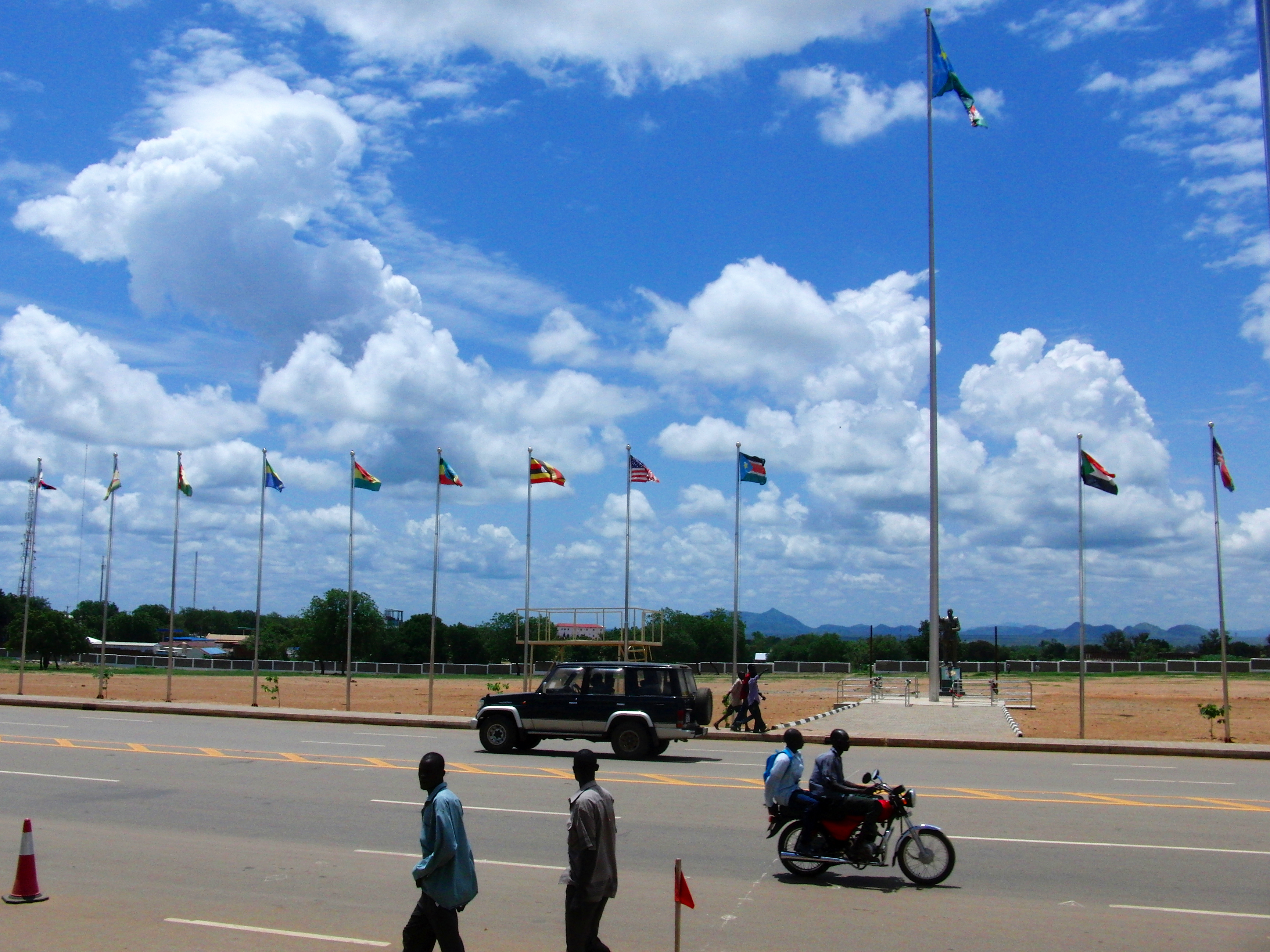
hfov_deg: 50.1
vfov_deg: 38.7
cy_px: 476
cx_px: 635
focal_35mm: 37
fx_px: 1357
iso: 100
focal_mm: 6.42
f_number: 8.5
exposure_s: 1/800
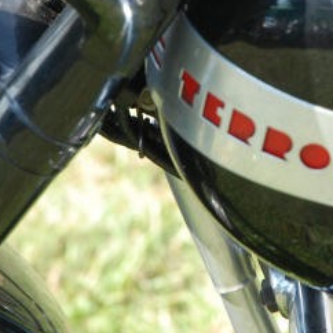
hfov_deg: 5.9
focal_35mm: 295
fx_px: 3211
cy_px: 54
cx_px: 222
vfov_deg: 5.9
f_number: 4.5
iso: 200
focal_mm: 70
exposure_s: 1/200
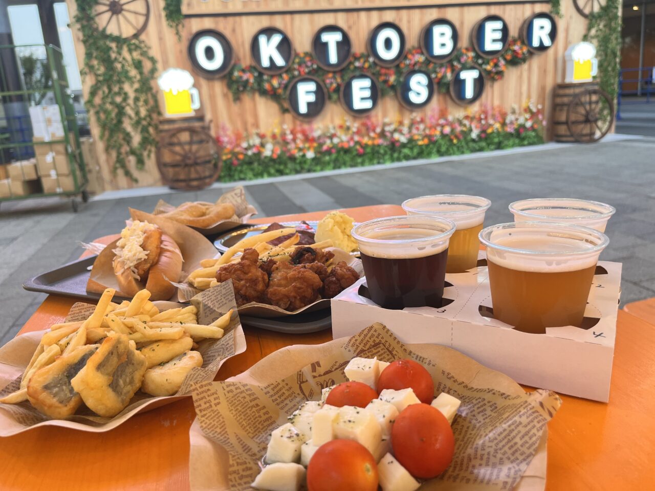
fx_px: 492
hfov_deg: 67.3
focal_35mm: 26
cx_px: 328
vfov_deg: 53.1
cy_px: 246
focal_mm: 5.1
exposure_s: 1/100
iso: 125
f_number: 1.6
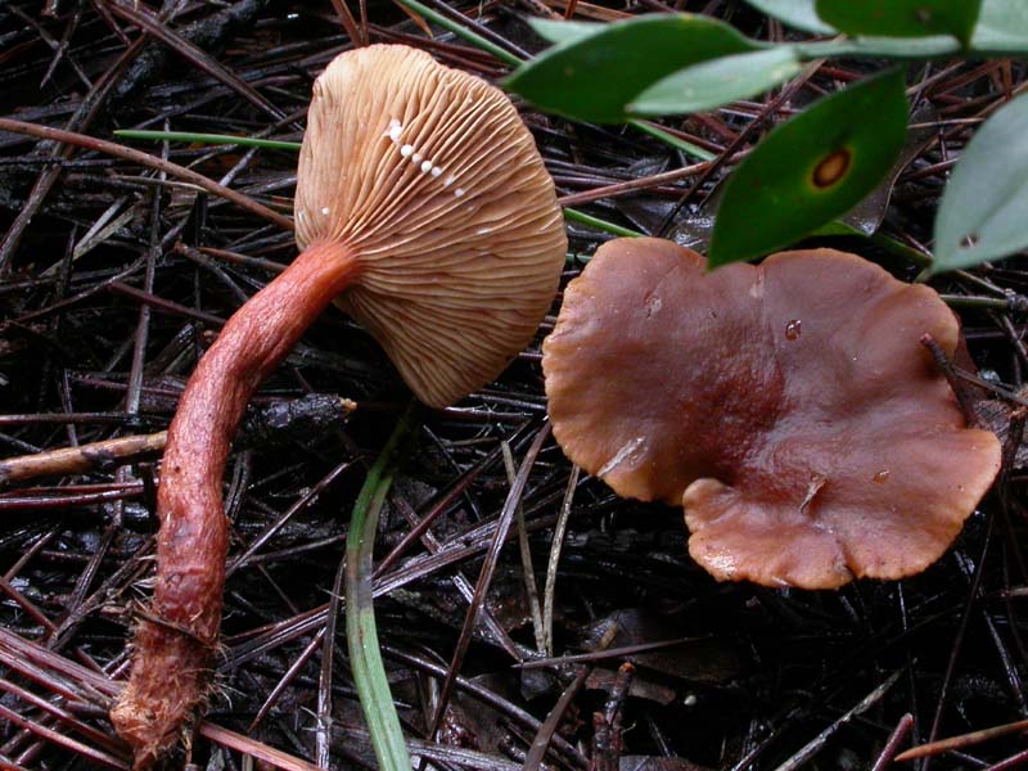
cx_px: 514
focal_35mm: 89
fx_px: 2643
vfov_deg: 16.6
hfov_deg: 22.0
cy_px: 386
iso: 200
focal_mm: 18.4
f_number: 10.6
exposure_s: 1/2
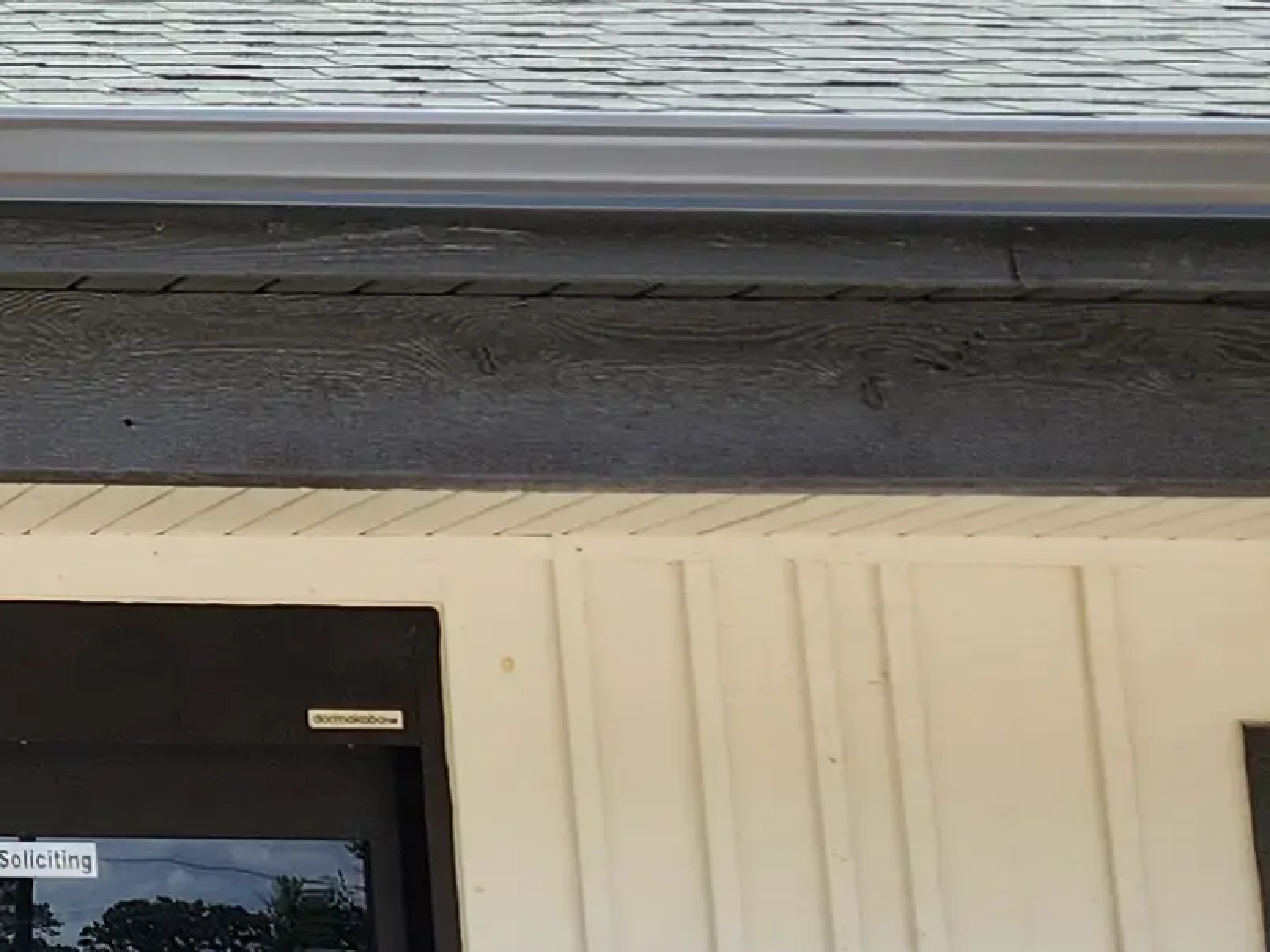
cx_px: -917
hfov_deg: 15.2
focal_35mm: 114
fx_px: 4182
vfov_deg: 12.9
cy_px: 57
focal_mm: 5.54
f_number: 1.8
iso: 25
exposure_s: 1/909
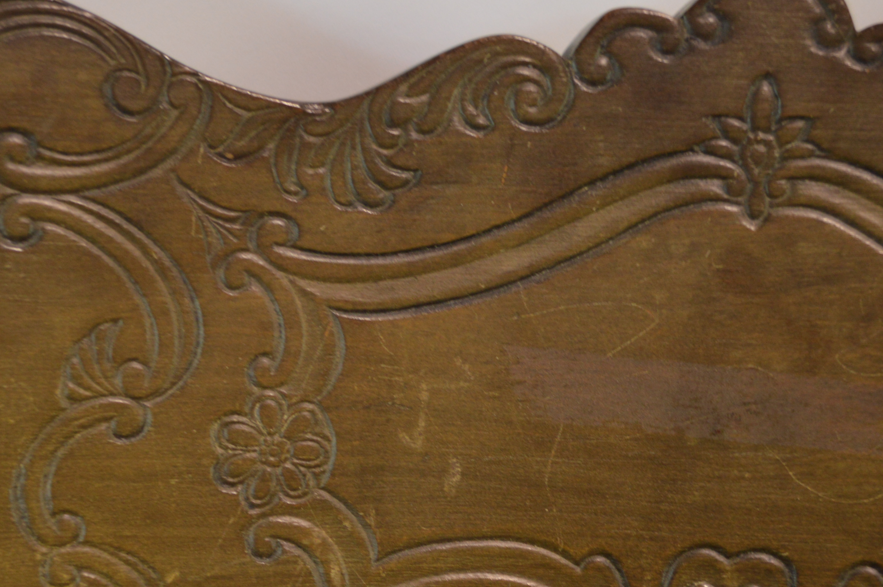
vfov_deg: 19.4
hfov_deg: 29.1
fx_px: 1691
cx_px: 302
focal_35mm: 69
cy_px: 503
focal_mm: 24
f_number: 4
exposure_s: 1/15
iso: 400
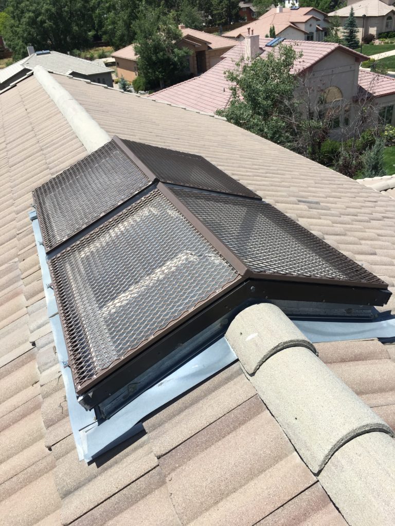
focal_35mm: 29
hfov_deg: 48.2
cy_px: 263
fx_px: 441
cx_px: 198
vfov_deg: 61.7
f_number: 2.2
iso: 25
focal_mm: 4.15
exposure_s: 1/1508
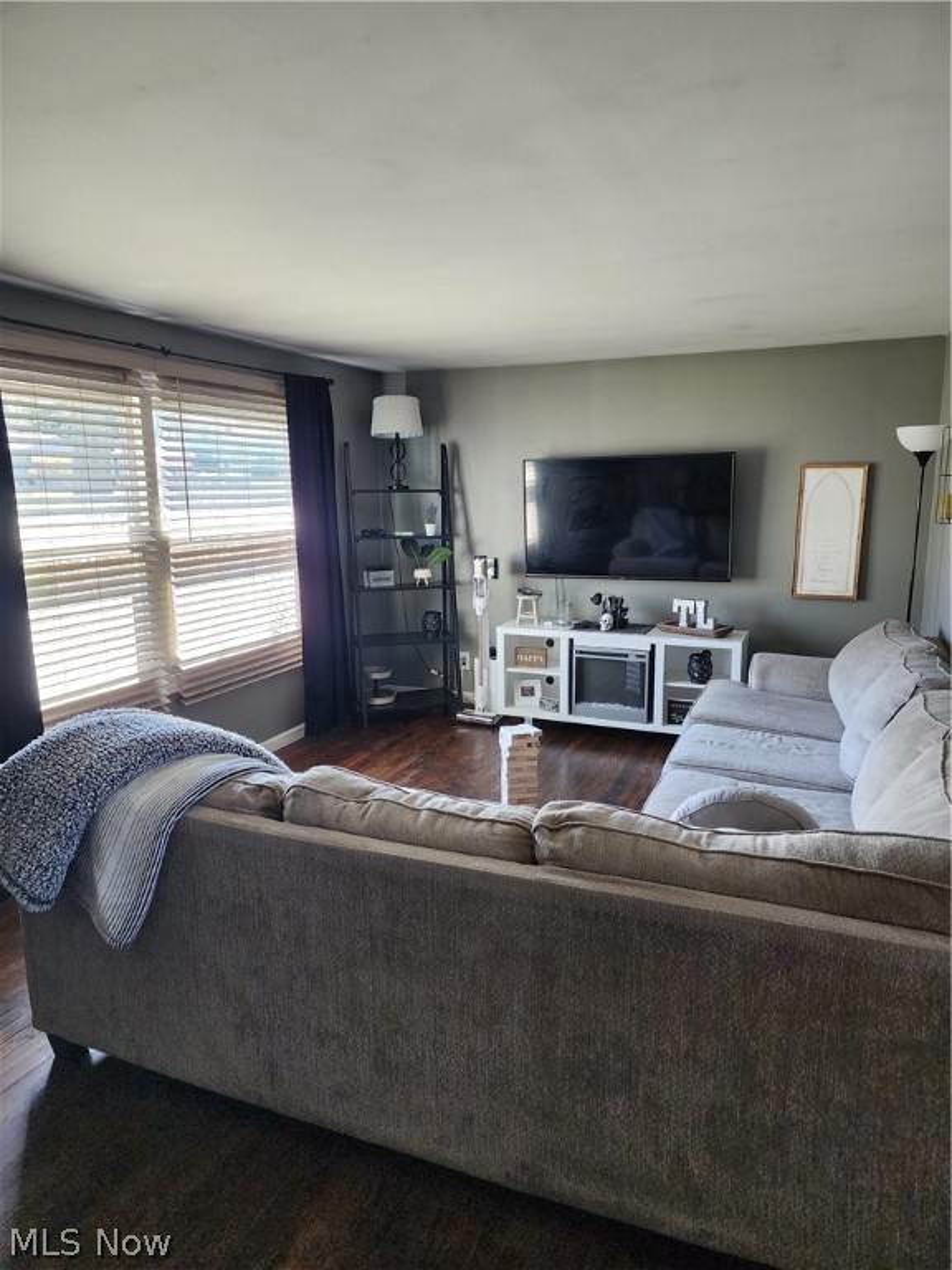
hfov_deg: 58.9
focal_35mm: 23
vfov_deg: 73.9
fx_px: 843
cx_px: 476
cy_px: 635
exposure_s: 1/100
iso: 320
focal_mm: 6.4
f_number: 1.8
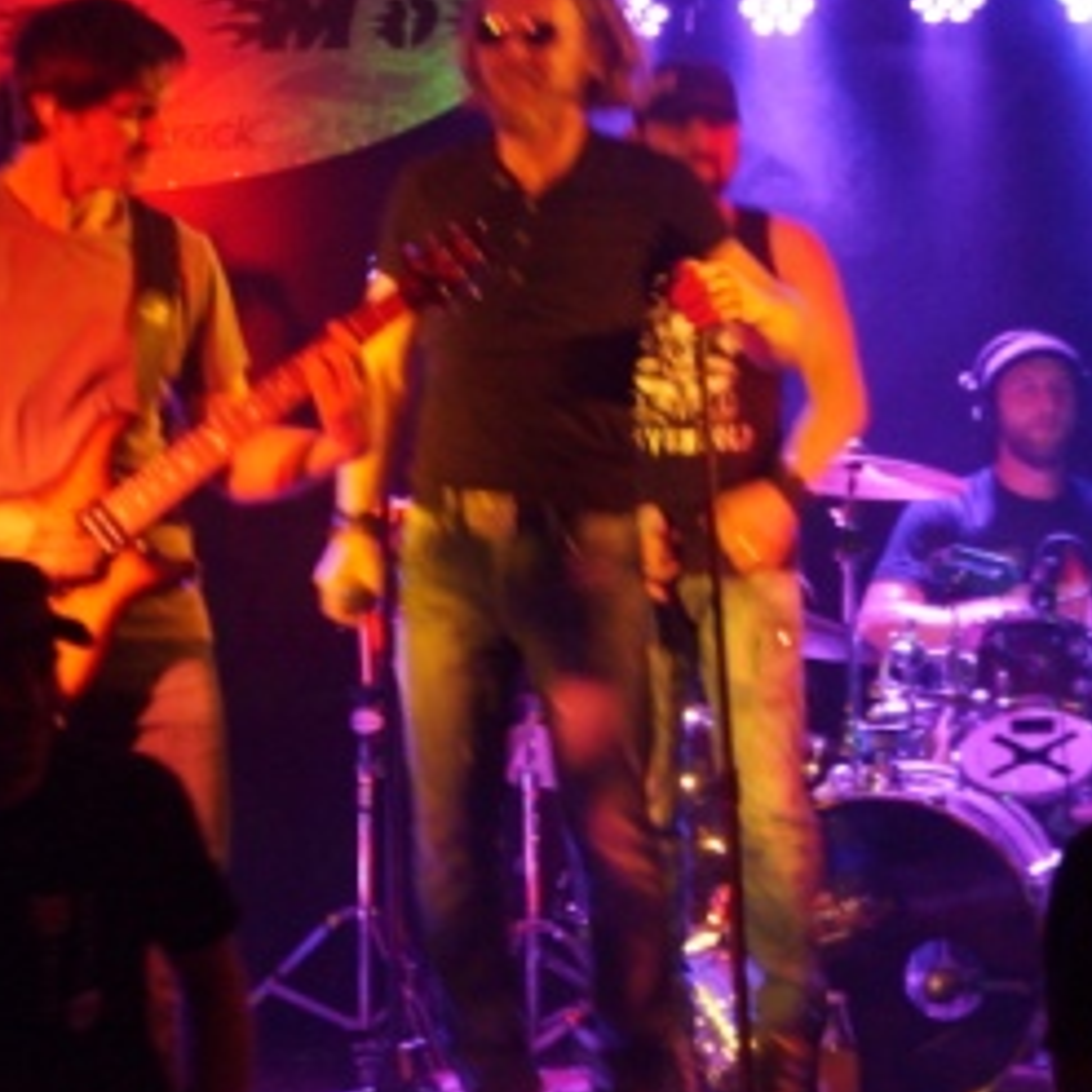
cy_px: 477
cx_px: 553
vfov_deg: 7.6
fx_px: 8244
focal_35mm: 231
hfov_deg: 7.6
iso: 3200
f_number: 5.6
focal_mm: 100
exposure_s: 1/40
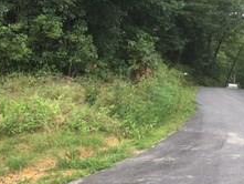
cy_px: 51
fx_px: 592
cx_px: 195
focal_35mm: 84
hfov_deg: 22.9
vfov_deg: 17.5
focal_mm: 4.15
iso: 25
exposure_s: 1/298
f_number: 2.2
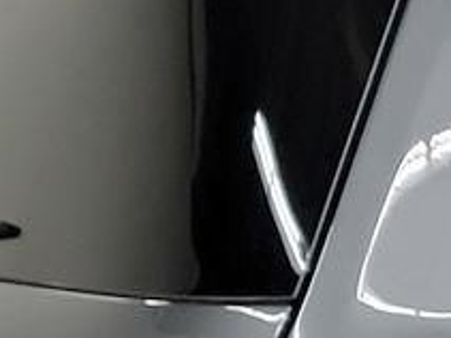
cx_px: 1297
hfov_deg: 9.0
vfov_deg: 7.8
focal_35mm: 182
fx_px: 2370
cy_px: 680
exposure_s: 1/59
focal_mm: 6.7
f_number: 1.8
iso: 360
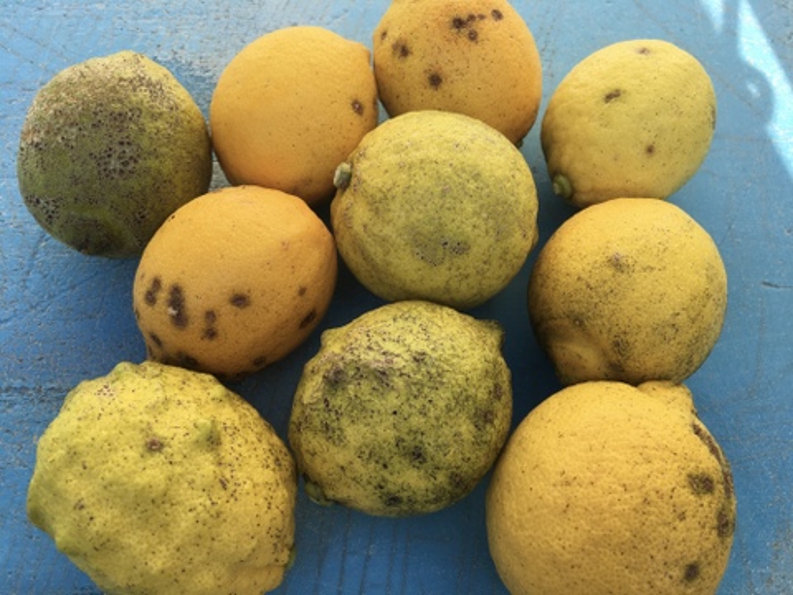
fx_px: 664
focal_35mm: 29
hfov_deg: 61.7
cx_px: 396
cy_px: 298
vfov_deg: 48.2
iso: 25
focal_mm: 4.15
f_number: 2.2
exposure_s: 1/466
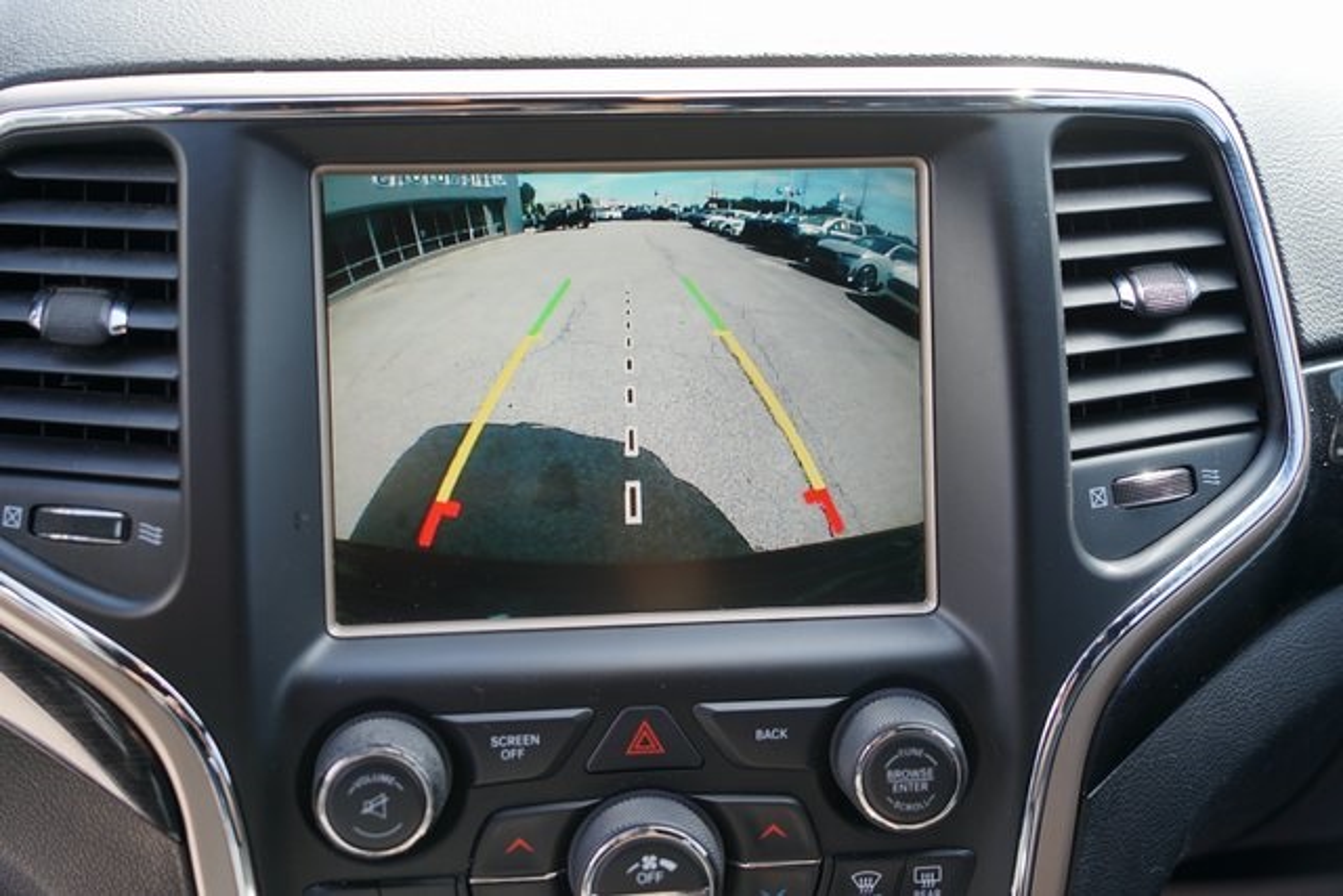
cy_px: 448
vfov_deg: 33.4
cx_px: 672
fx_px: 1492
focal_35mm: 40
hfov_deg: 48.4
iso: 100
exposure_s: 1/60
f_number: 4
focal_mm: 40
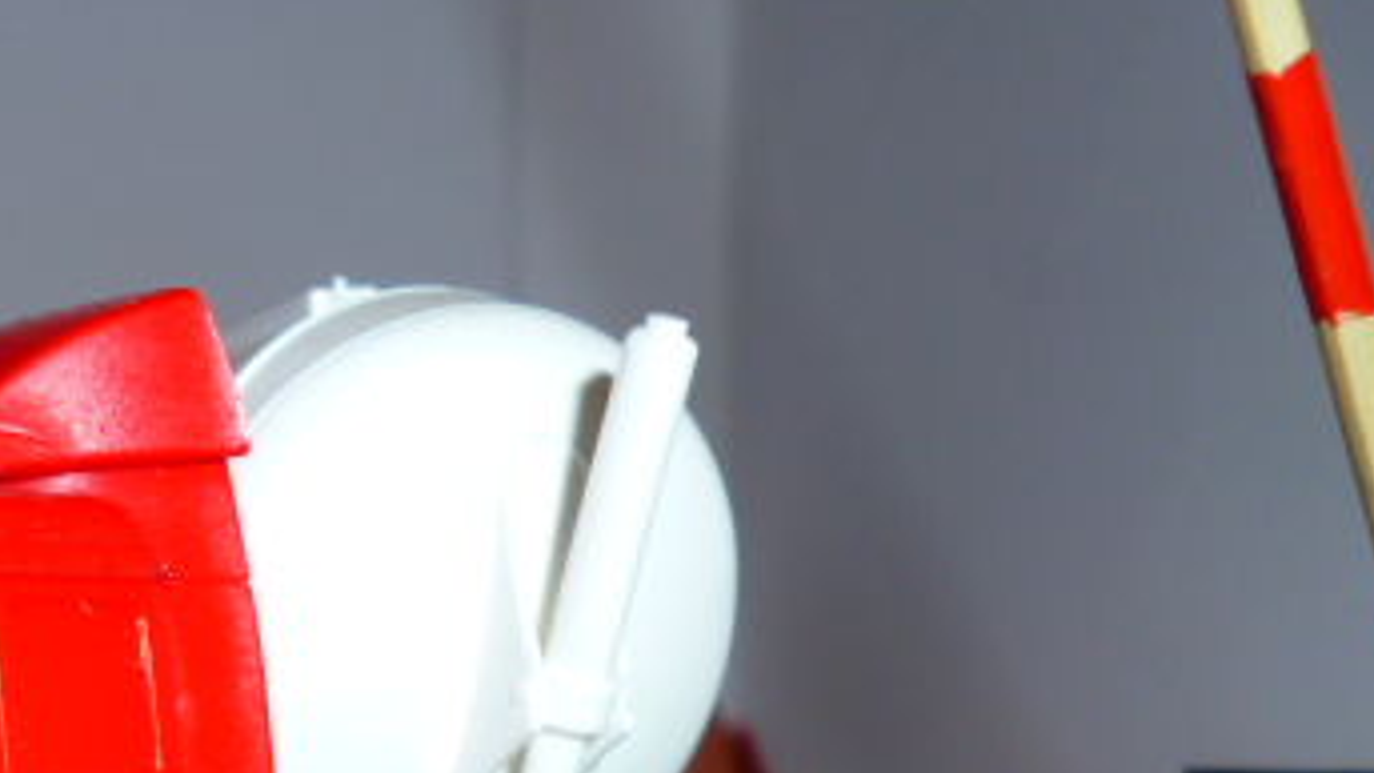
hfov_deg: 34.5
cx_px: 124
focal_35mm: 57
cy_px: 785
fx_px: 2077
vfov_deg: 20.4
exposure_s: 1/60
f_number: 3.1
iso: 100
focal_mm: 5
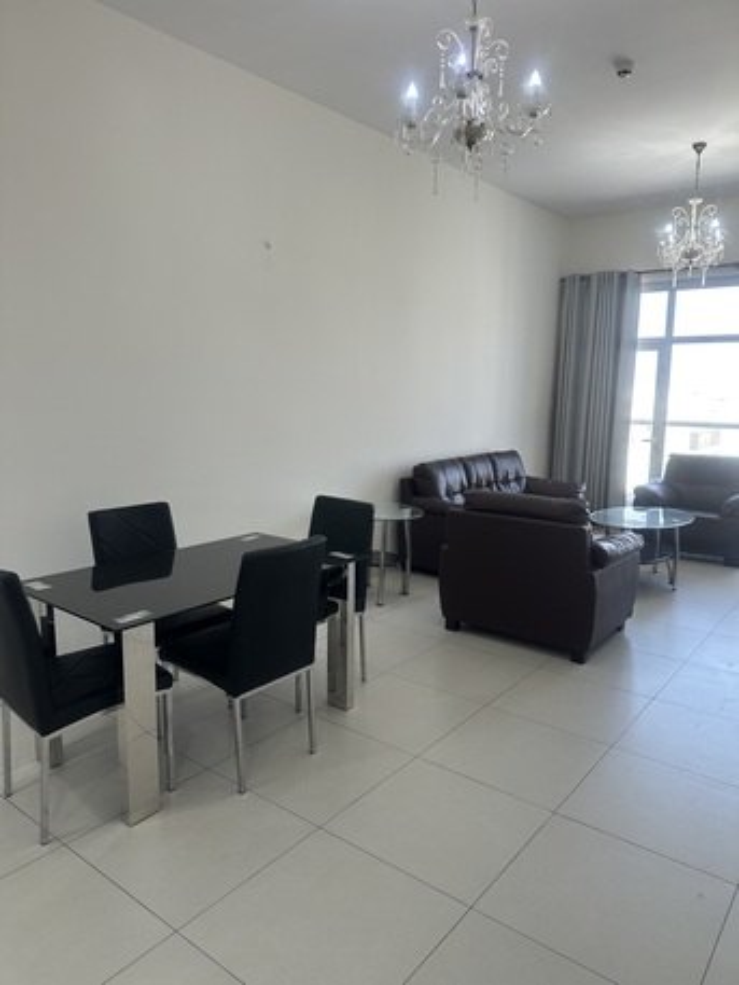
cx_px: 370
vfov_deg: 71.6
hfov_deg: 56.8
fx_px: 683
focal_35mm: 24
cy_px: 492
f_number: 1.78
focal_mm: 6.86
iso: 64
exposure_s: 1/121
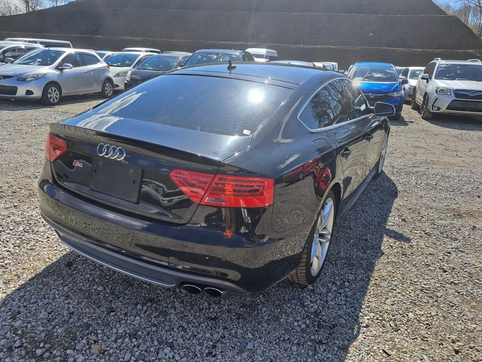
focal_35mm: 24
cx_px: 241
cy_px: 181
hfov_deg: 71.6
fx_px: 334
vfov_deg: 56.8
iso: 50
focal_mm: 5.23
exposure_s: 1/919
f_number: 1.8
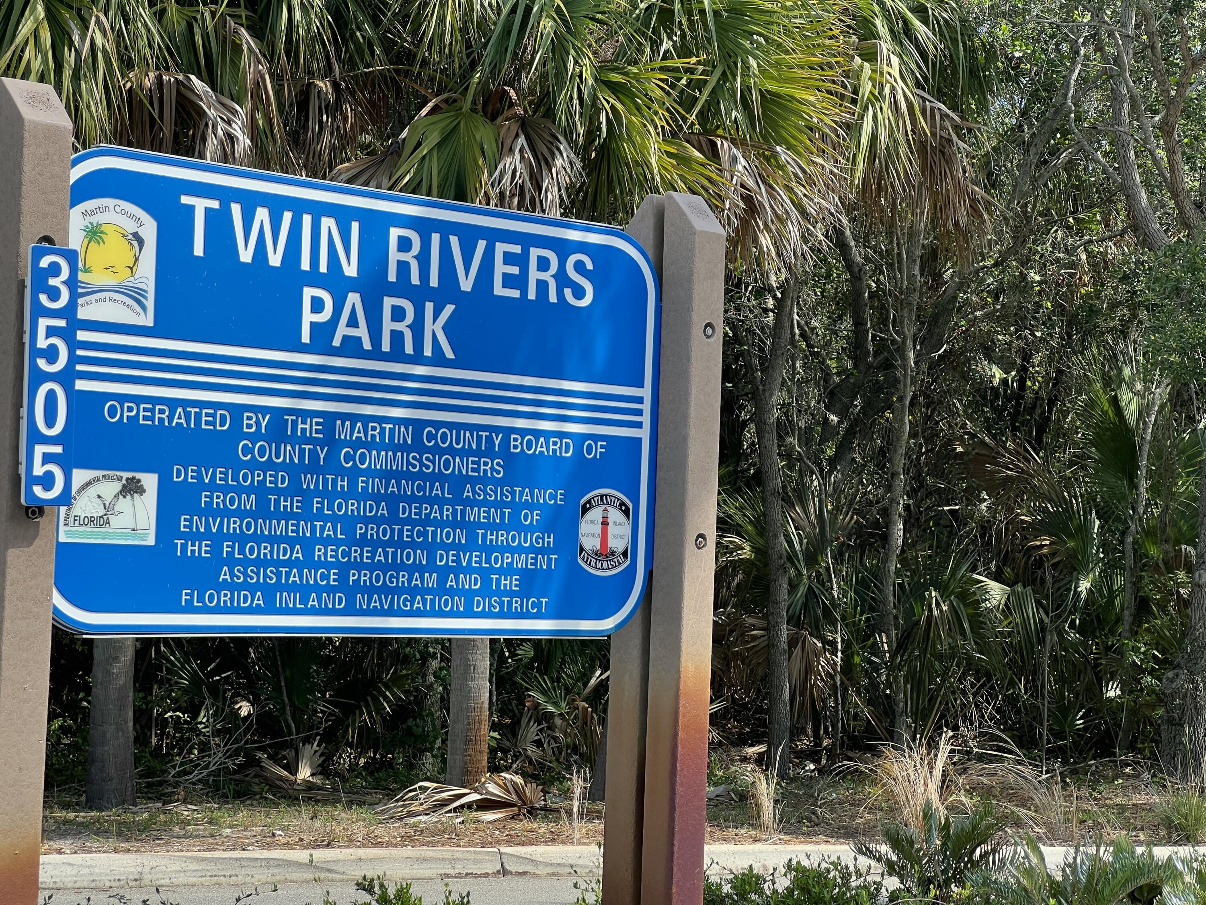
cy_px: 452
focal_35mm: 77
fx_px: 2683
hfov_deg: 25.3
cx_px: 603
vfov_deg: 19.1
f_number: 2.8
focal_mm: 9
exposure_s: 1/295
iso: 32
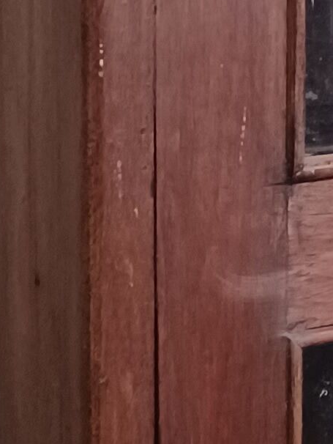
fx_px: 2115
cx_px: 541
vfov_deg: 12.0
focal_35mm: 165
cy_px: 164
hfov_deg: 8.7
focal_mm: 4.6
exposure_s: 1/24
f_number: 1.8
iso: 400
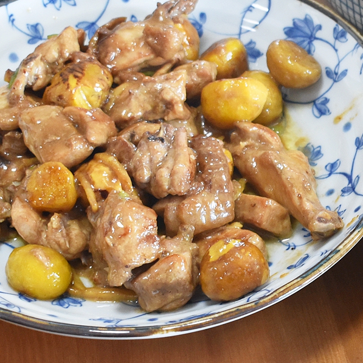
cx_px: 381
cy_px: 201
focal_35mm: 123
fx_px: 1459
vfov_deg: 14.2
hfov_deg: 13.9
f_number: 5
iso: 1000
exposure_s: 1/50
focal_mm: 32
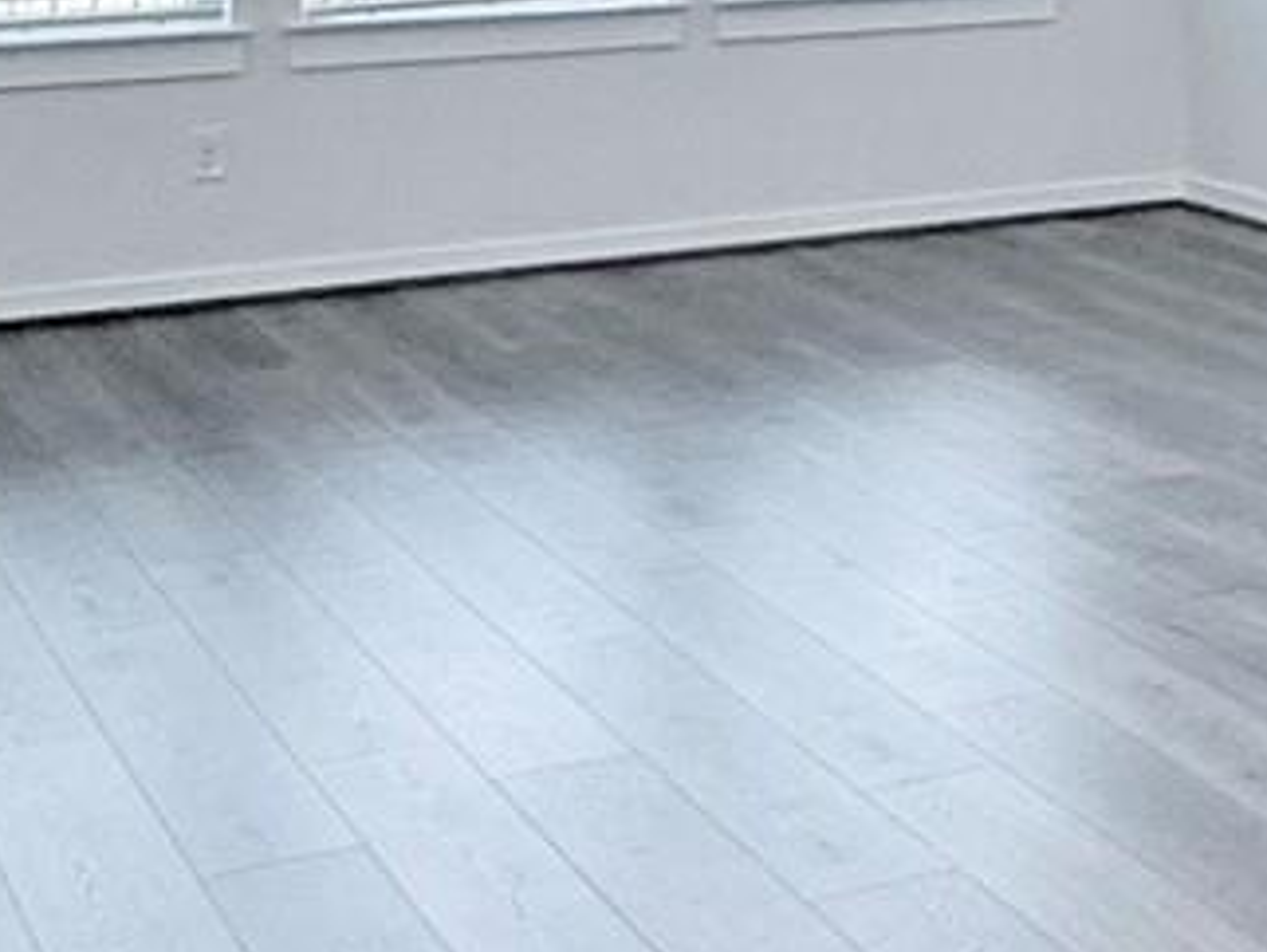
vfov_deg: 15.6
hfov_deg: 19.9
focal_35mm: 89
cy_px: -354
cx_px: 1708
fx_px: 3260
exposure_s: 1/120
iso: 100
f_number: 2.2
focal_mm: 2.22
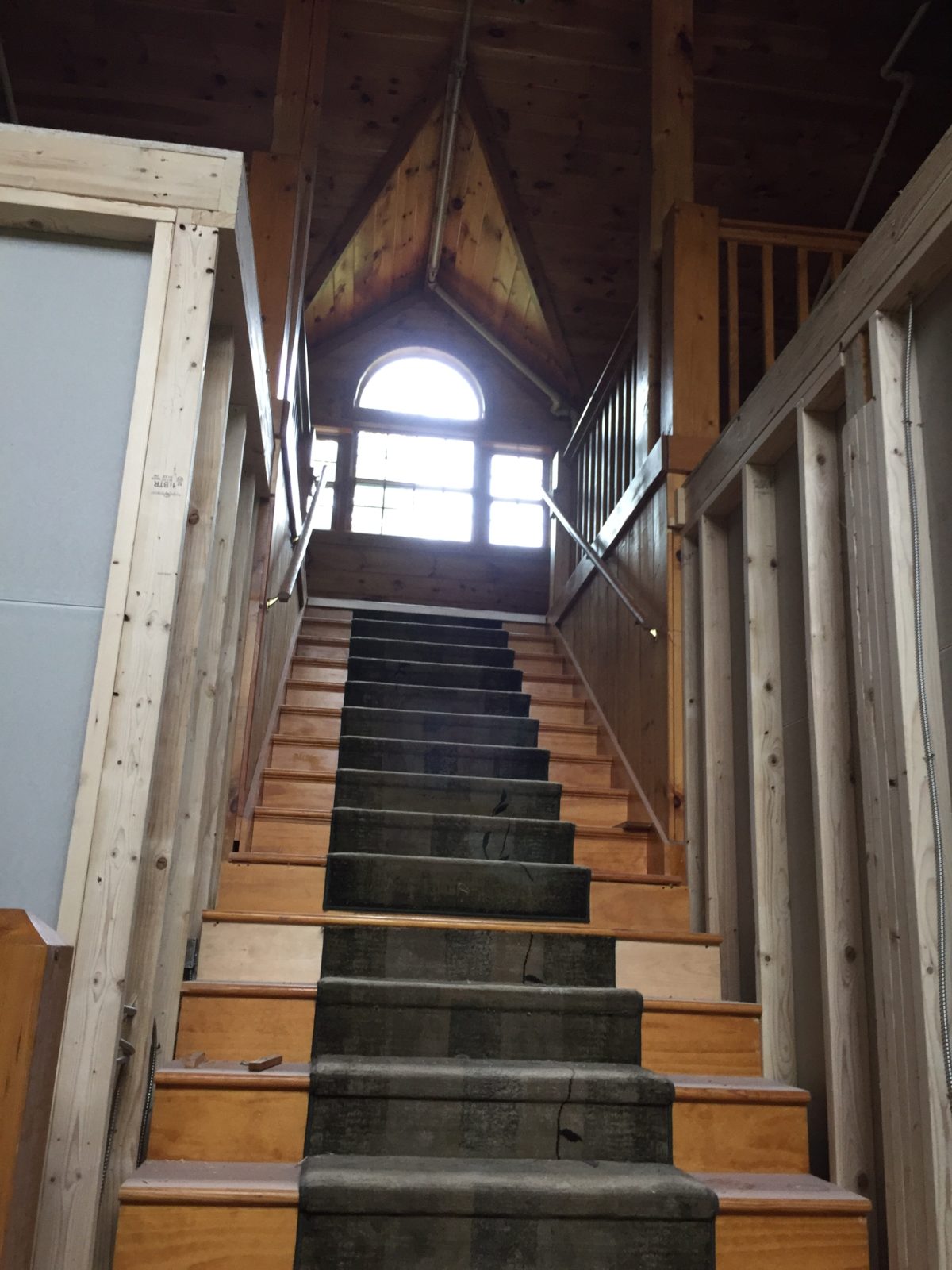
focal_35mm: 29
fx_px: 1063
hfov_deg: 48.2
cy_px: 635
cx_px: 476
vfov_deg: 61.7
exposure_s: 1/30
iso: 160
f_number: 2.2
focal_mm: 4.15
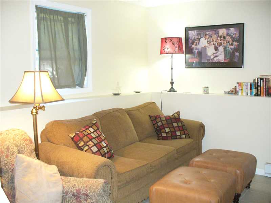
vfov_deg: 38.7
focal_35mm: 37
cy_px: 102
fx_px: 290
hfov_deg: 50.1
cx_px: 136
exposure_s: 1/30
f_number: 2.8
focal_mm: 6.1
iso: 320
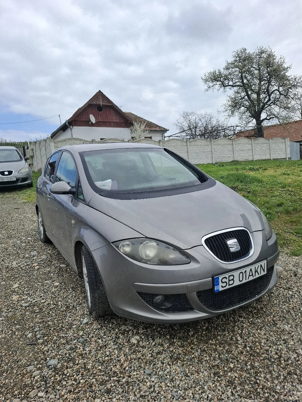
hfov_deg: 58.9
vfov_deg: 73.9
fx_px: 268
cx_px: 151
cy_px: 201
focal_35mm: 23
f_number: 1.8
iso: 50
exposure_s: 1/1667
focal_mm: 5.54
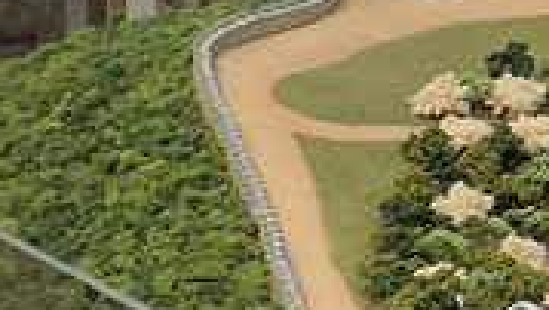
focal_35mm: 196
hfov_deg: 8.1
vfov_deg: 6.1
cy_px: -273
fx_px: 2855
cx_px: 1972
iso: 250
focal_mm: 6.25
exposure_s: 1/120
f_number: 1.7
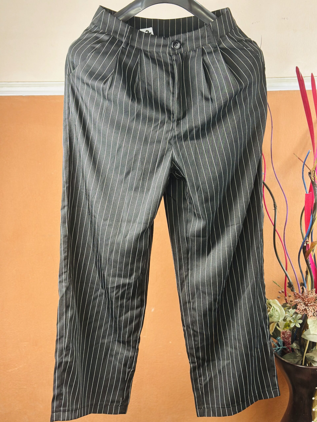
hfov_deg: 30.3
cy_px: 211
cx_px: 158
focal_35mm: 48
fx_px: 586
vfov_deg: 39.7
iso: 200
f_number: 1.78
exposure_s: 1/60
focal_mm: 6.86
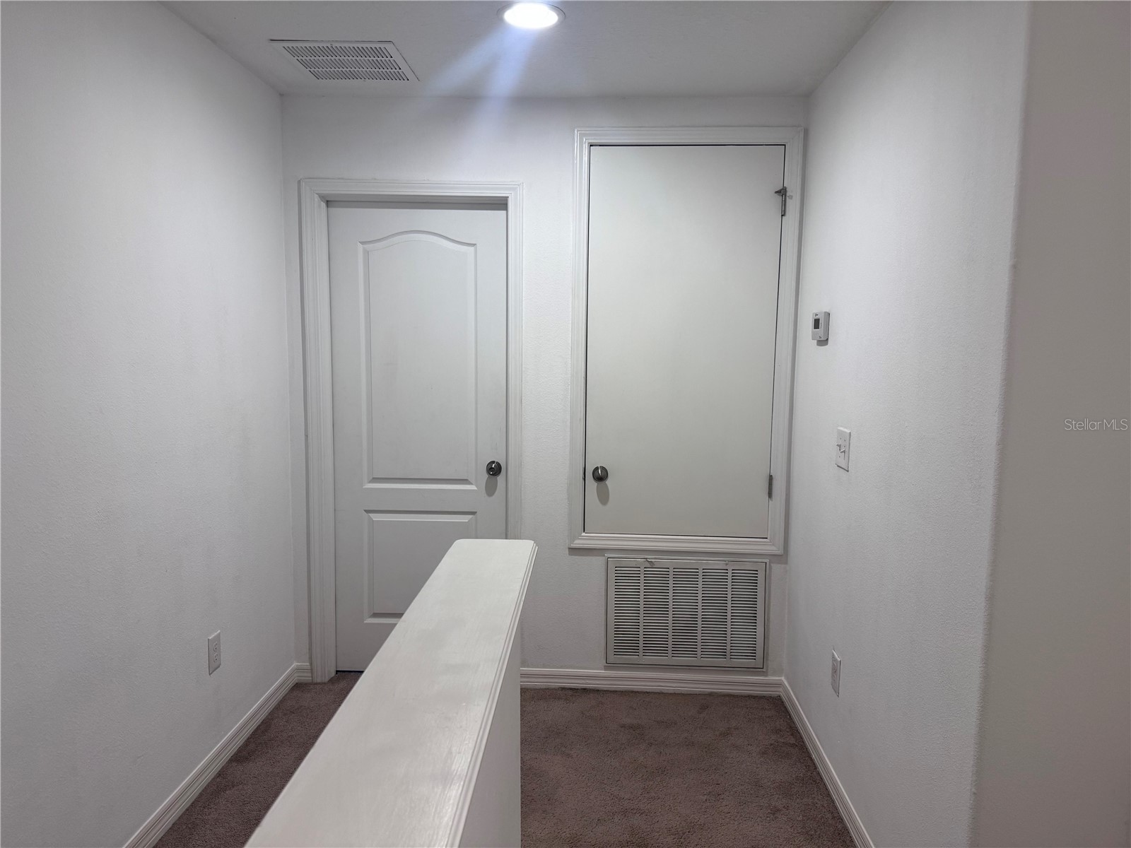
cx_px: 566
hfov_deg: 71.6
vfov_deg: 56.8
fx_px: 784
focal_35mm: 24
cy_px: 424
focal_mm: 6.76
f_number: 1.78
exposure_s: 1/60
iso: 160
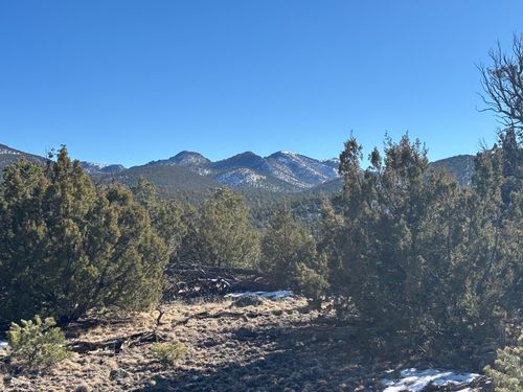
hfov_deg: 36.8
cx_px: 262
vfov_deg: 28.0
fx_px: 786
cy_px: 196
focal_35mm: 52
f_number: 1.6
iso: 40
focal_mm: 5.96
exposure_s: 1/2778
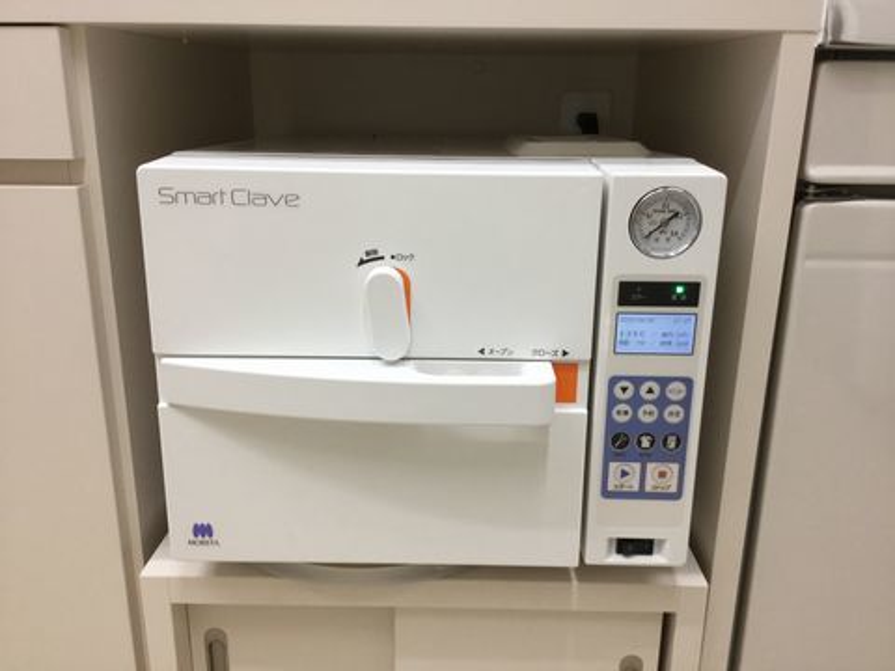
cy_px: 336
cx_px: 448
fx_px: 802
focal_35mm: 31
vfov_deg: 45.4
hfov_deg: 58.4
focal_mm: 3.3
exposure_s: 1/30
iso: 64
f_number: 2.4
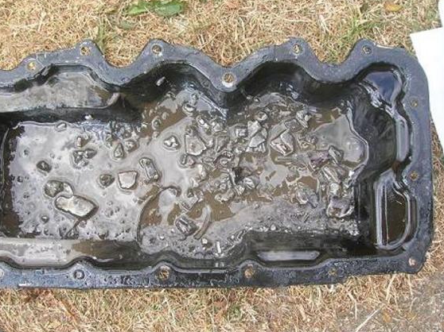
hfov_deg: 47.8
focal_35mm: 39
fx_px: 500
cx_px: 201
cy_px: 182
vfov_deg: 36.8
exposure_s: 1/45.8
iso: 50
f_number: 4.9
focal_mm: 5.7
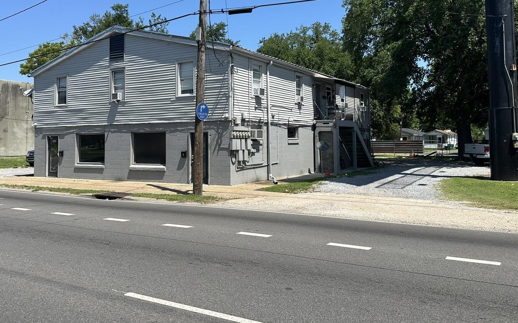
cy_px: 114
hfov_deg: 61.2
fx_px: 438
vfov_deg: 40.2
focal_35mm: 31
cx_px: 251
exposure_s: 1/4762
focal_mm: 6.86
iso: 80
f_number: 1.78
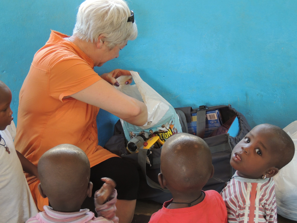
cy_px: 112
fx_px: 515
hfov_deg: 32.2
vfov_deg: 24.4
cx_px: 148
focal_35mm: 60
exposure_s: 1/60
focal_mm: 10.7
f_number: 3.7
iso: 360
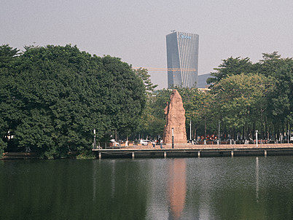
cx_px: 262
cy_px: 89
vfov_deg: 17.2
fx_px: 728
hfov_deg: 22.2
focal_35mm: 86
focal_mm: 45
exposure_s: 1/320
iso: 400
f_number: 1.7
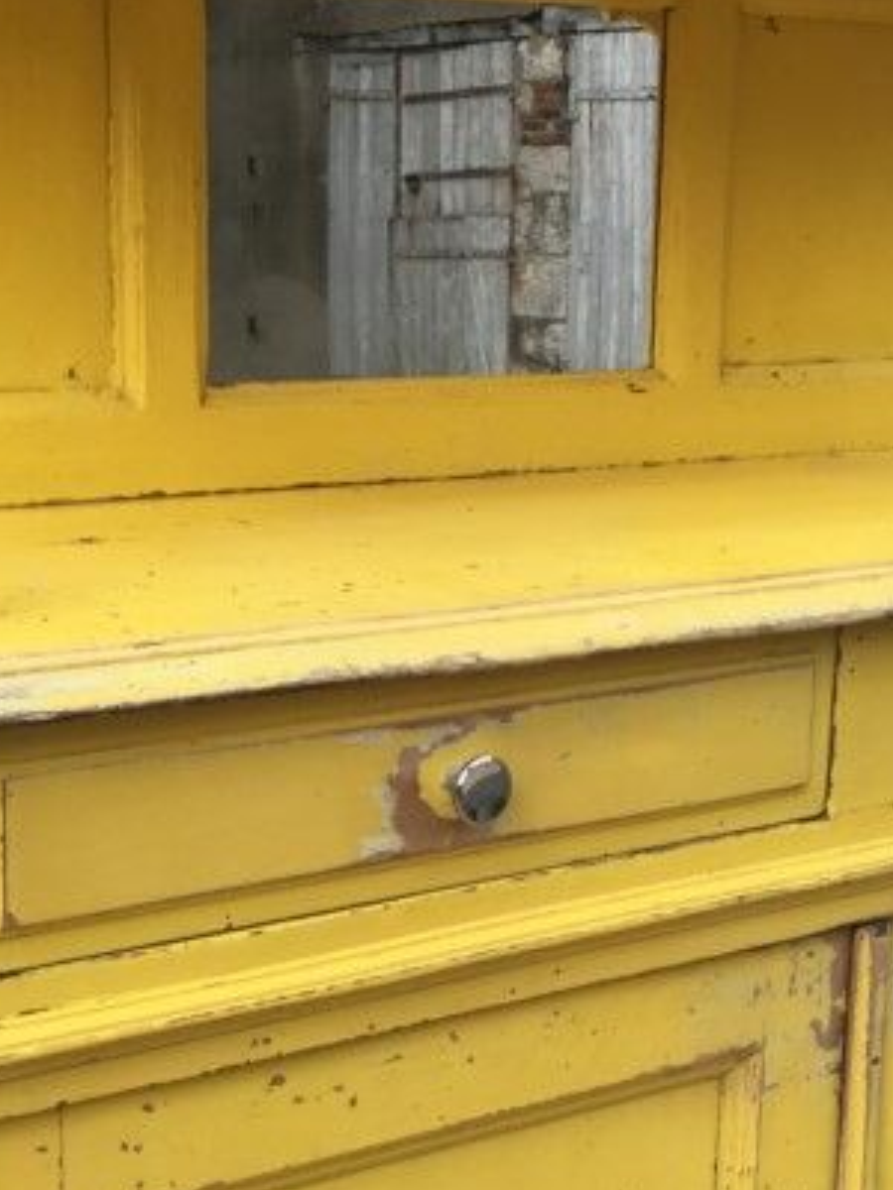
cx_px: 274
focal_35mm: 62
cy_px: 702
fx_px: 2133
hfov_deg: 23.5
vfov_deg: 31.1
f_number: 2.4
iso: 25
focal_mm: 3.3
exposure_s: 1/582
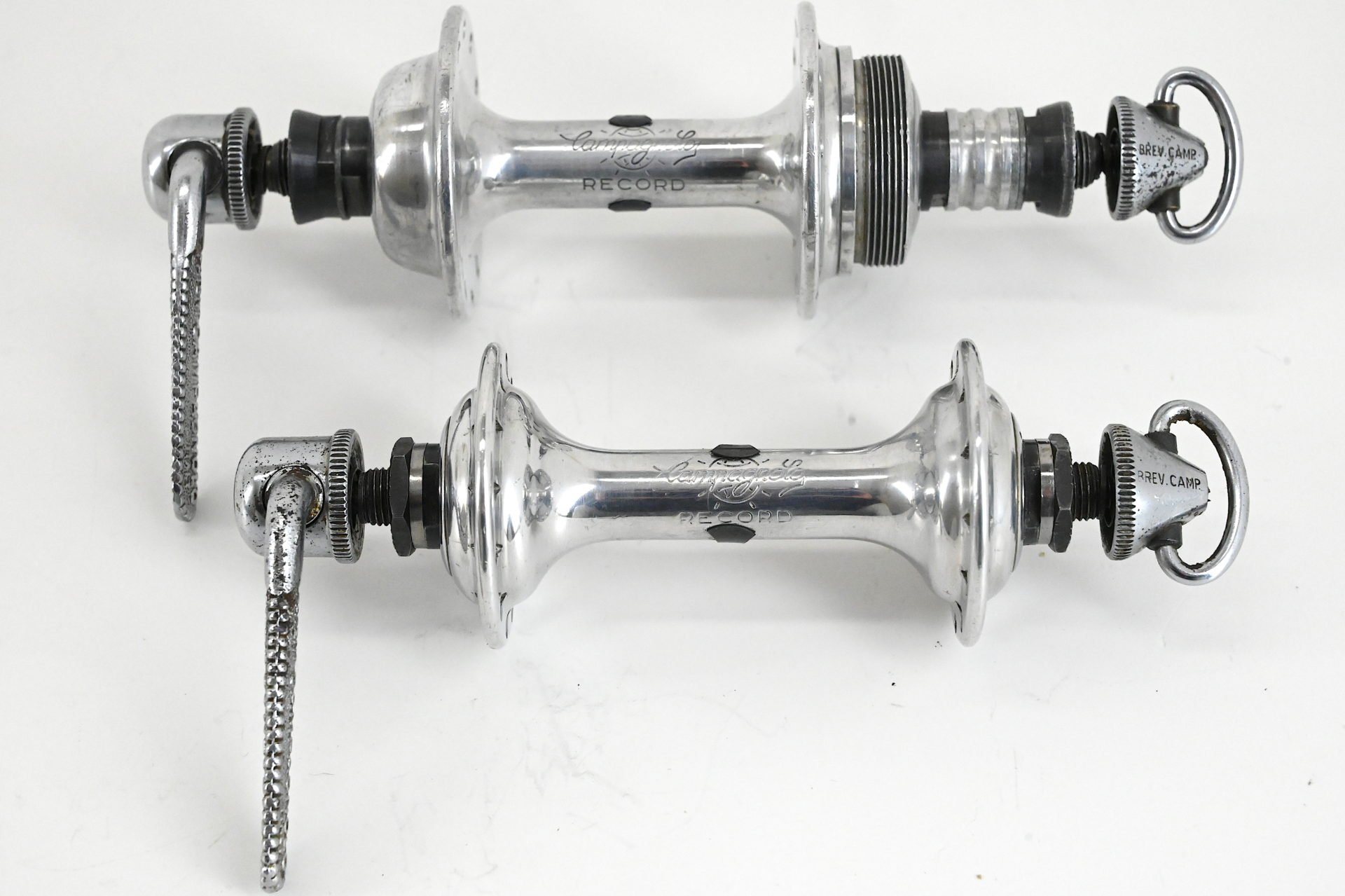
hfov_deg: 28.9
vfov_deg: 19.4
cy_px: 448
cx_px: 672
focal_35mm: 70
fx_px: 2614
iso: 11400
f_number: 13
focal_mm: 70
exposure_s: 1/640
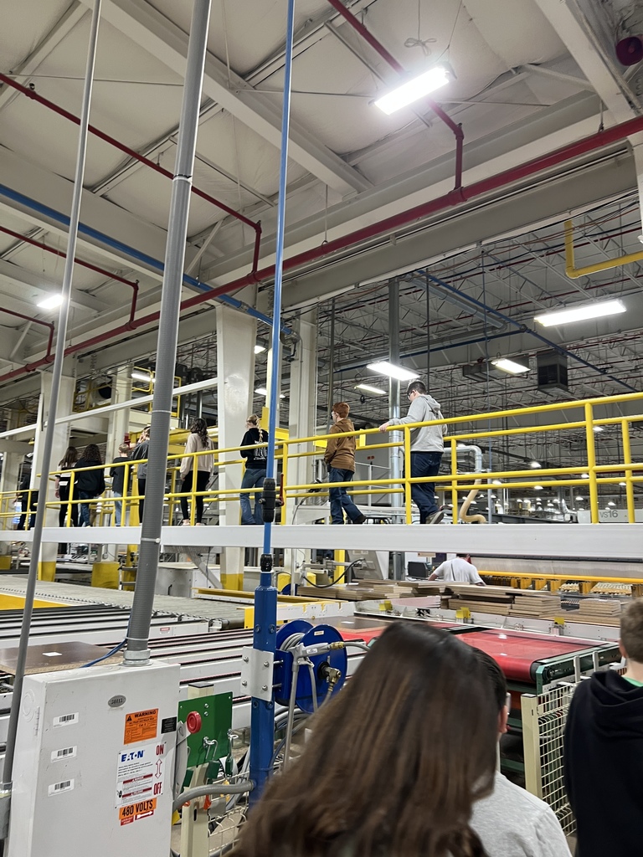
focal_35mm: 26
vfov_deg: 67.3
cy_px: 428
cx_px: 322
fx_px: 644
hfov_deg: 53.1
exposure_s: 1/60
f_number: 1.5
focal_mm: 5.7
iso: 80
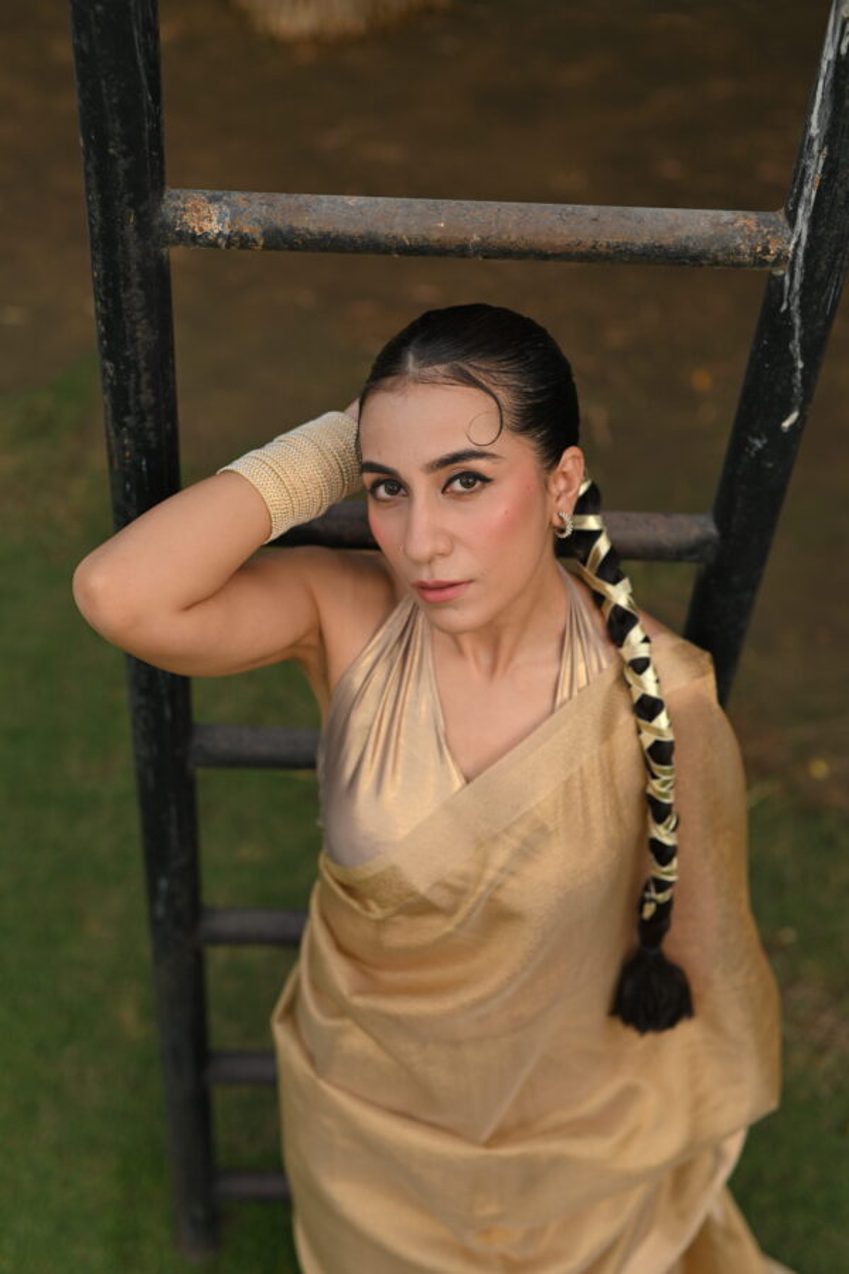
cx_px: 424
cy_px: 637
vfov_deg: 39.6
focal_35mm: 50
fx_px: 1769
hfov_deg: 27.0
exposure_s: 1/250
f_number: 2.8
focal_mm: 50
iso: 200
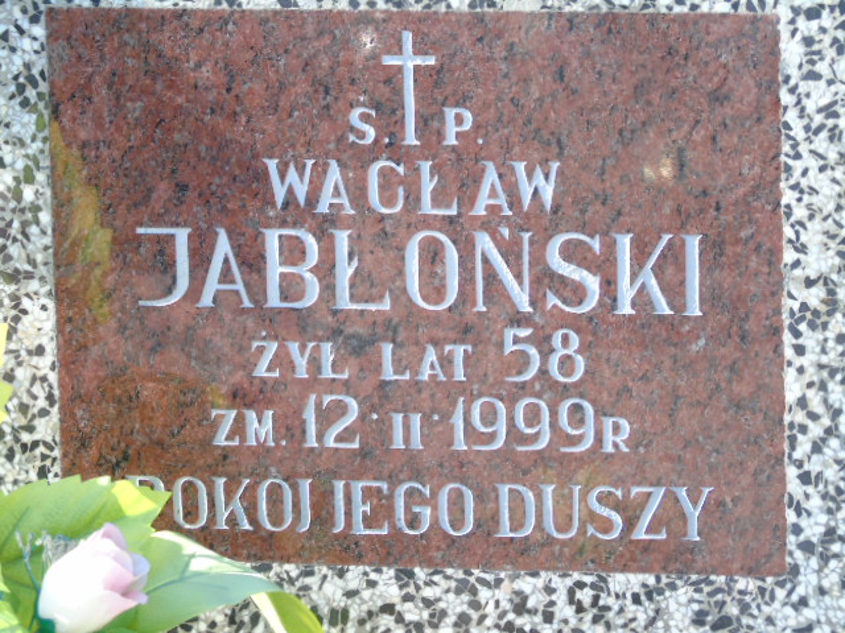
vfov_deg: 6.1
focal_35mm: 243
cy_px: 316
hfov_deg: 8.1
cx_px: 422
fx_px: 5932
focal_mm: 43
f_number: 4.8
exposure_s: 1/125
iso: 160
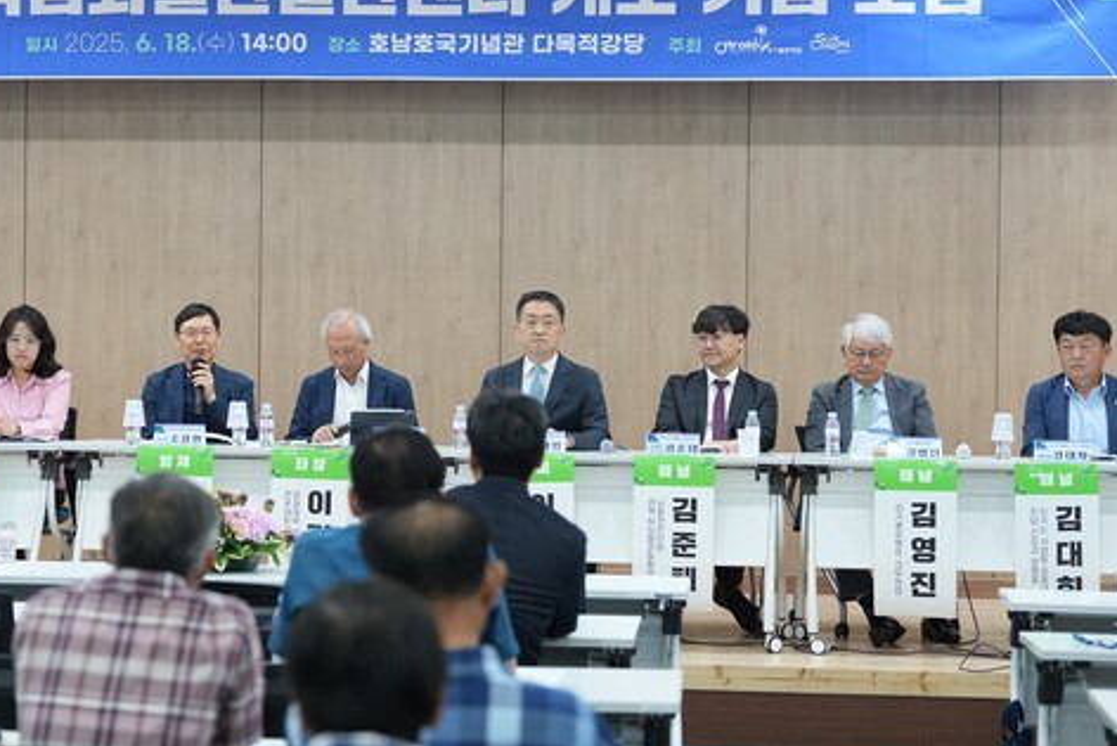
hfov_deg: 22.8
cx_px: 414
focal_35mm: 89
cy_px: 332
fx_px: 2762
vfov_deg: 15.4
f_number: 2.8
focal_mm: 70
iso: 640
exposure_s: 1/125
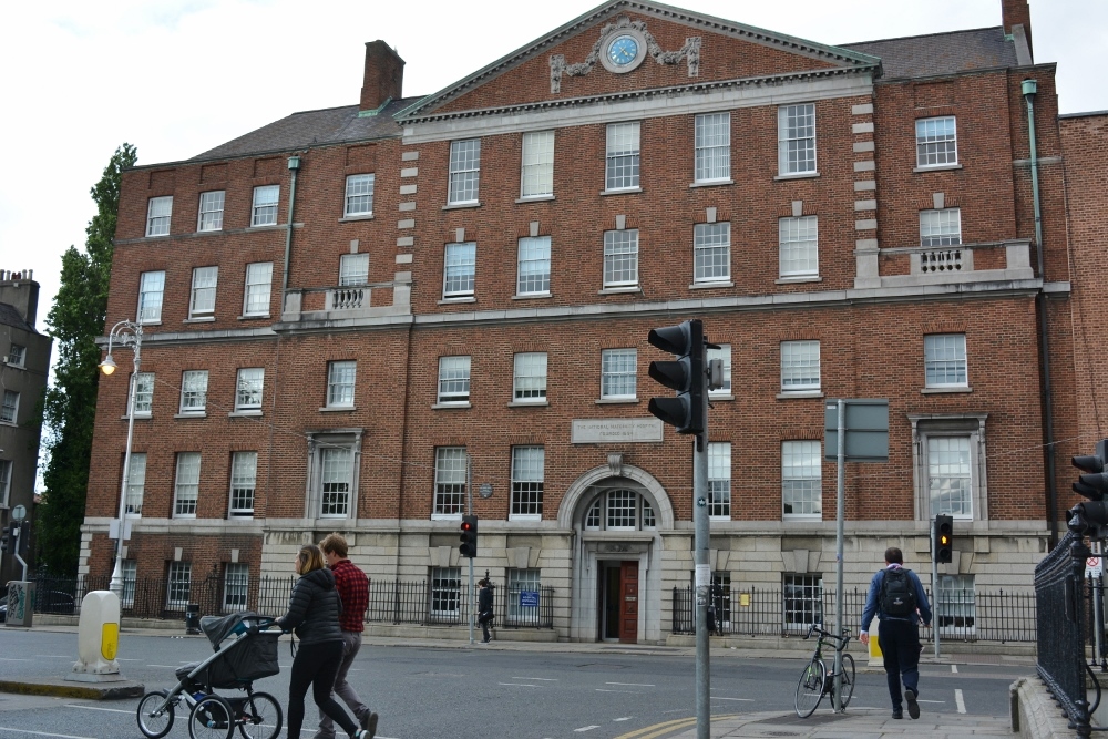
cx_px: 554
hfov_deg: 51.3
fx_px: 1154
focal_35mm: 38
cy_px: 370
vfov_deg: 35.5
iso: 200
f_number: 7.1
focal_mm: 25
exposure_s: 1/200
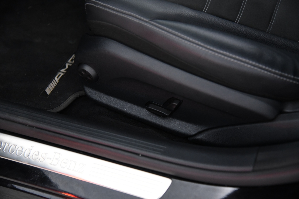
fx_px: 482
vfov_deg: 23.4
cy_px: 100
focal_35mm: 58
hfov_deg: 34.5
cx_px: 150
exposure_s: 1/20
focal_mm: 58
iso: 4000
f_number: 4
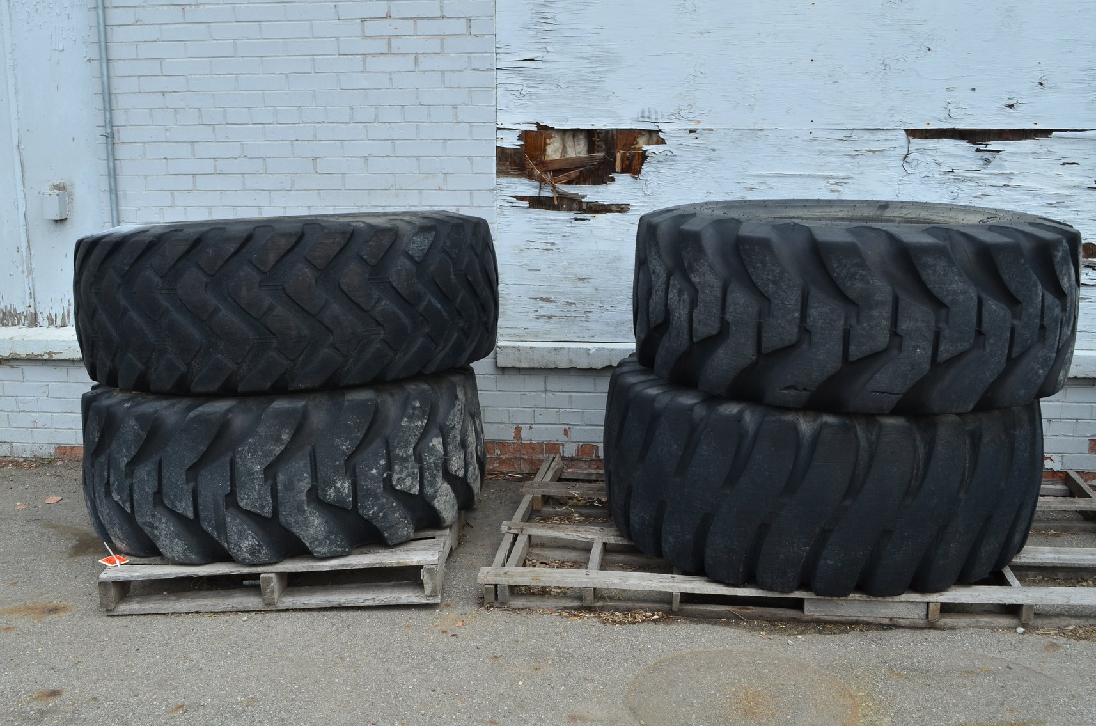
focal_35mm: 39
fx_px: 1185
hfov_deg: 49.6
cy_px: 363
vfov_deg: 34.1
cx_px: 548
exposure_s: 1/250
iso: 200
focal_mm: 26
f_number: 10
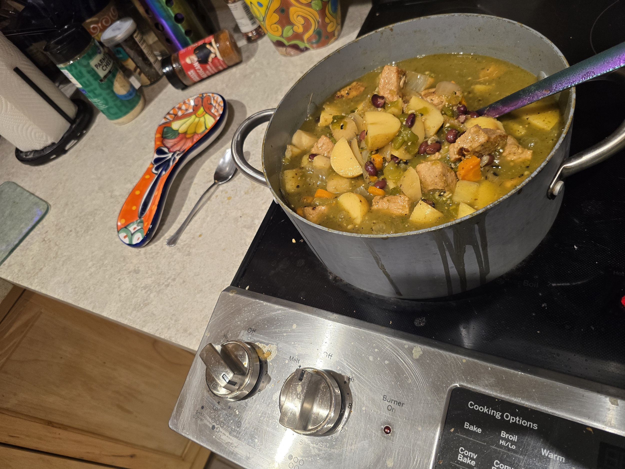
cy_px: 234
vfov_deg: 58.9
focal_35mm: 23
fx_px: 415
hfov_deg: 73.9
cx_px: 312
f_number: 1.7
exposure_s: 1/120
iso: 200
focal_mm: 6.3
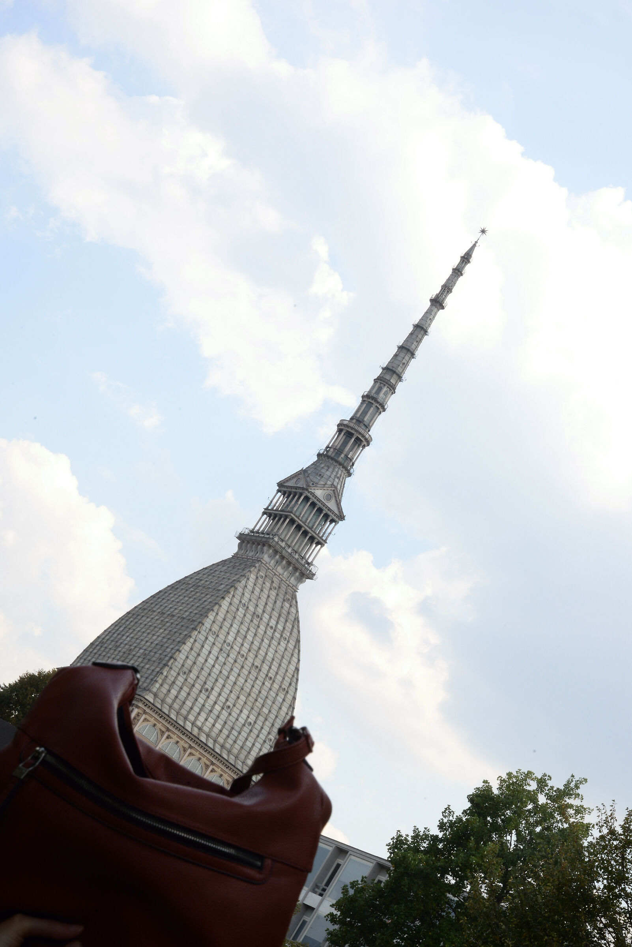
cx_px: 316
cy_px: 474
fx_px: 1710
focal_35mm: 65
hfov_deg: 20.9
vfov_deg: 30.9
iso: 640
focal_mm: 65
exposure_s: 1/100
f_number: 20
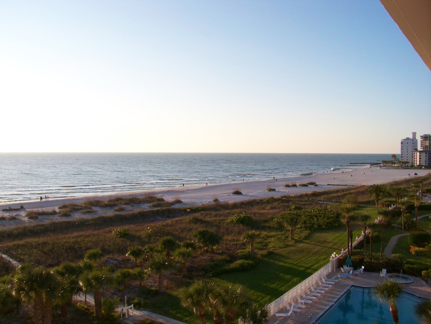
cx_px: 216
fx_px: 411
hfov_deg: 55.4
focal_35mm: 33
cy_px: 162
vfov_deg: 42.9
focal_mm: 5.85
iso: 200
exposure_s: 1/1250
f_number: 4
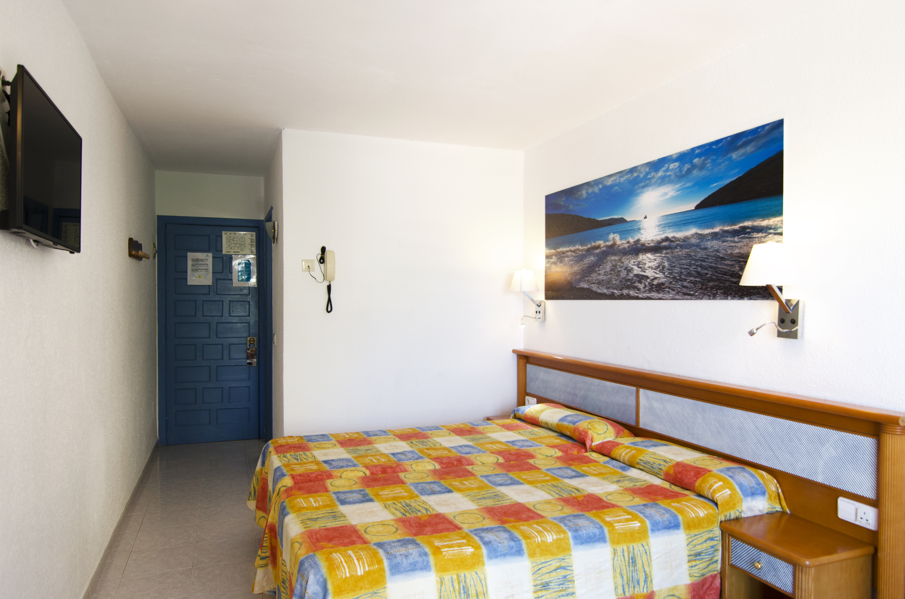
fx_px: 564
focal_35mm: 22
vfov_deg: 55.9
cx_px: 452
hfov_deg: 77.4
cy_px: 300
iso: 400
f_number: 4
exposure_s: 1/80
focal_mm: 15
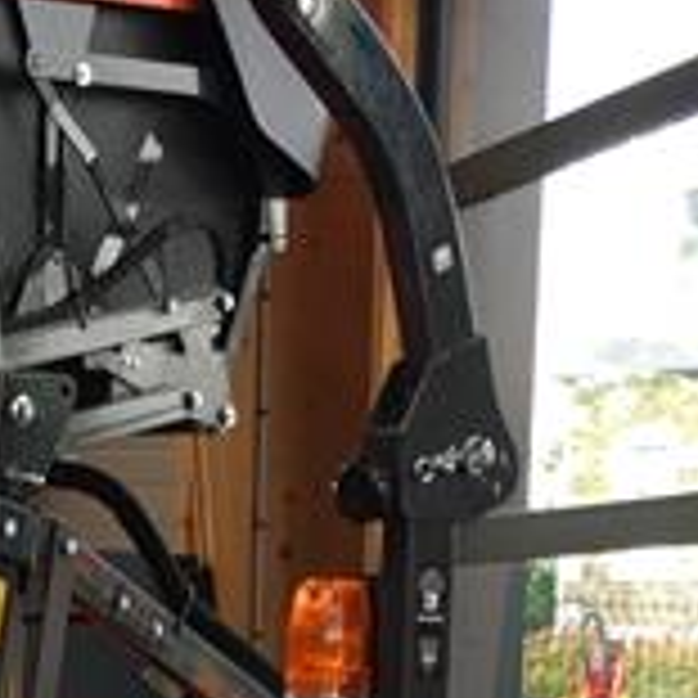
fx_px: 3582
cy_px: 1509
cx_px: 248
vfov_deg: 10.1
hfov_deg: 11.1
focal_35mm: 157
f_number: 2.2
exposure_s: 1/100
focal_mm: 4.15
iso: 40
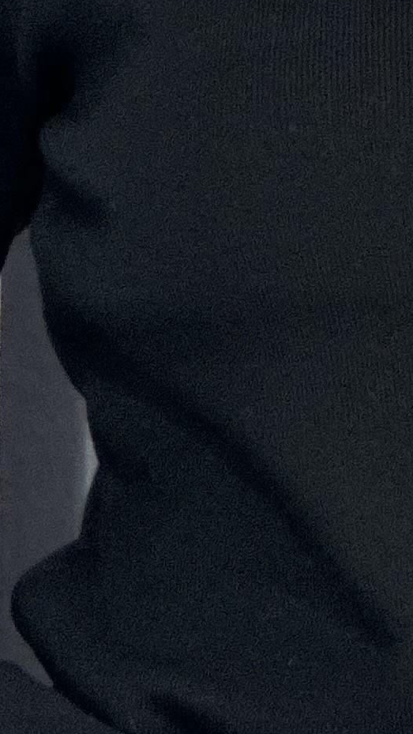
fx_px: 7082
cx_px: 548
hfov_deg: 3.3
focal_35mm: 364
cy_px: 103
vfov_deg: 5.9
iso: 160
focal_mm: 9
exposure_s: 1/100
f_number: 2.8
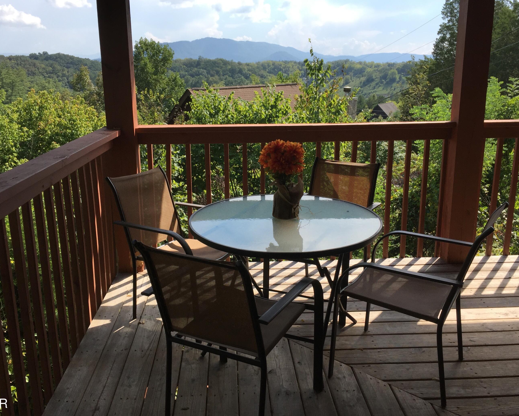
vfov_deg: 44.5
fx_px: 507
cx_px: 263
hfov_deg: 54.2
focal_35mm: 33
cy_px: 197
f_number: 2.2
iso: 32
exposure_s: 1/1276
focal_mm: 4.15
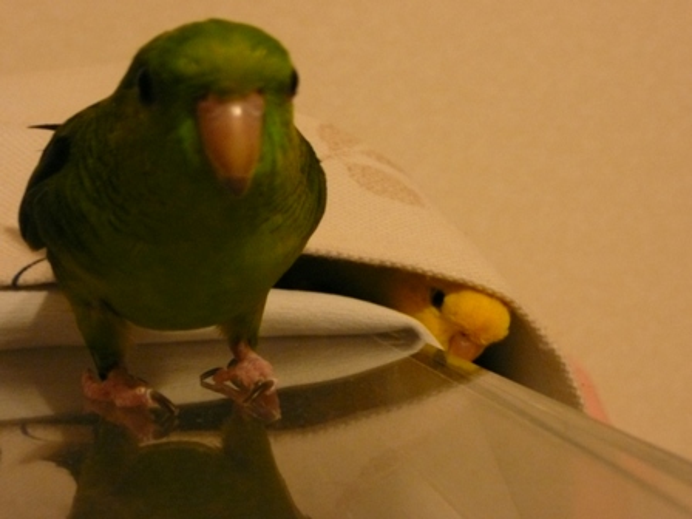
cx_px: 346
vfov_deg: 29.1
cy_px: 260
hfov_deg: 38.2
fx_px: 1000
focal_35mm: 50
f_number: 4.2
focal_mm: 8.2
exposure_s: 1/4
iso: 400
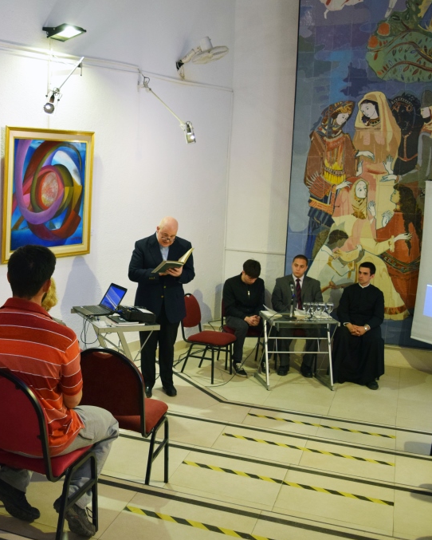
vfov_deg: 41.4
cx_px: 53
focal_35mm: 45
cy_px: 272
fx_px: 714
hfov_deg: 32.2
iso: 800
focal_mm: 21
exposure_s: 1/60
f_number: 4
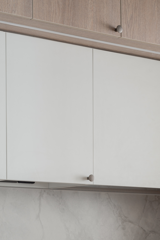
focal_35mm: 112
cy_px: 241
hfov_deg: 12.2
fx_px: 747
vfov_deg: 17.8
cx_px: 70
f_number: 8
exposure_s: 1.6
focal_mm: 50
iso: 100
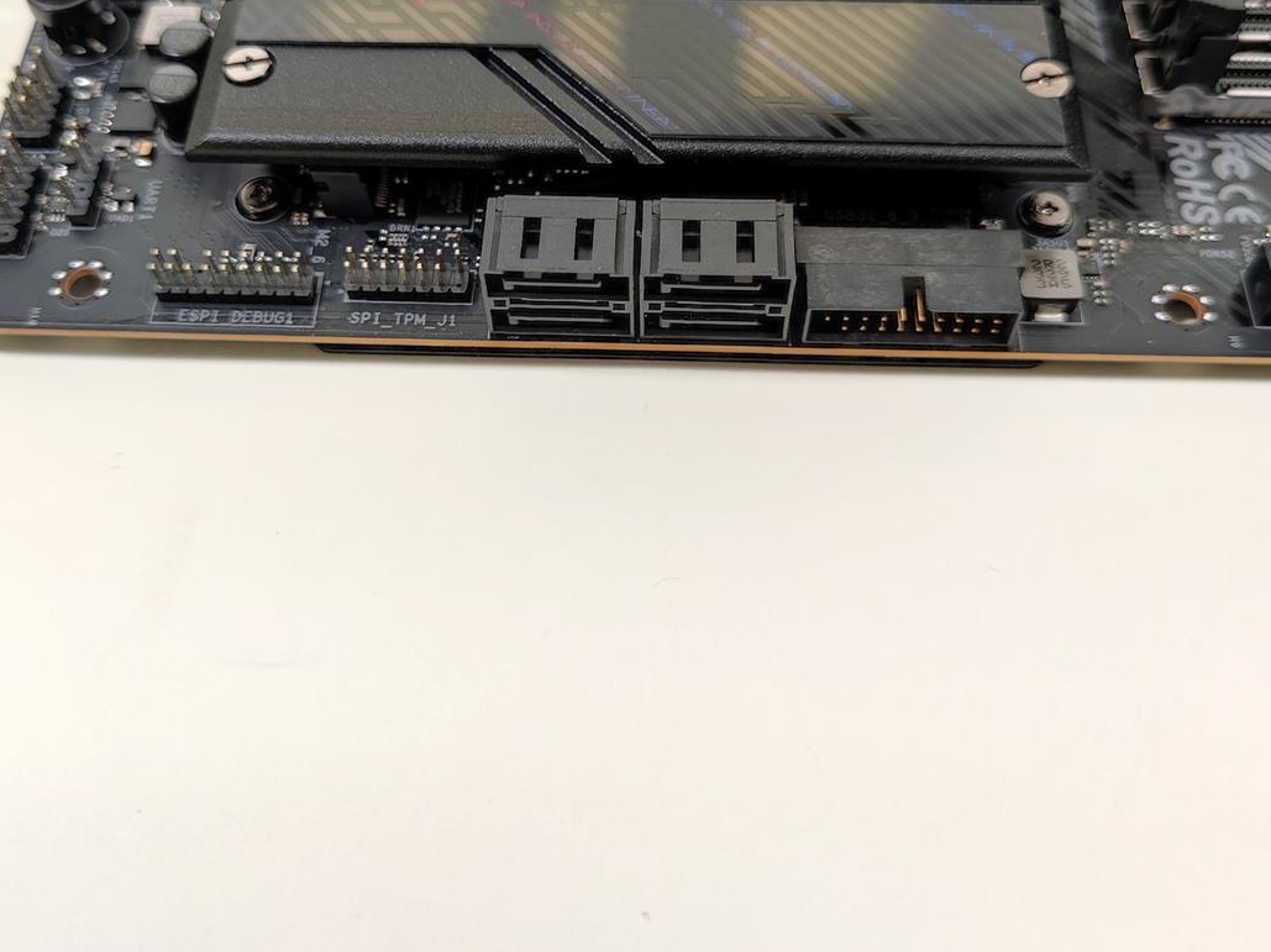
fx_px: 1285
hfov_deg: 52.6
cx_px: 618
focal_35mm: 35
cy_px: 296
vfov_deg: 40.0
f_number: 1.85
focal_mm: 6.78
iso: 94
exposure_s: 1/33
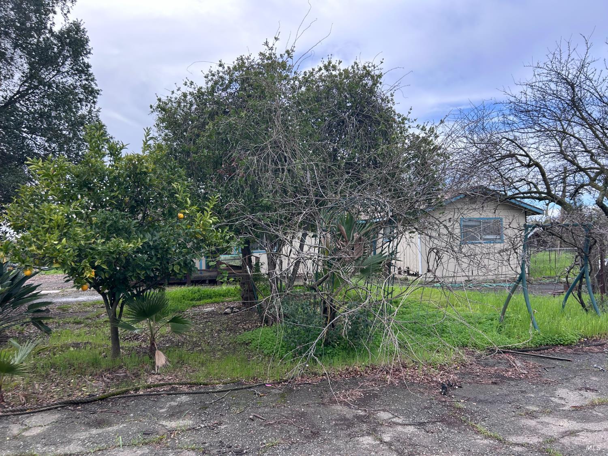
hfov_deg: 67.3
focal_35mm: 26
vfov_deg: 53.1
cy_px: 228
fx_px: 457
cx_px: 304
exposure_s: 1/1124
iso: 50
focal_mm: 5.7
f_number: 1.5
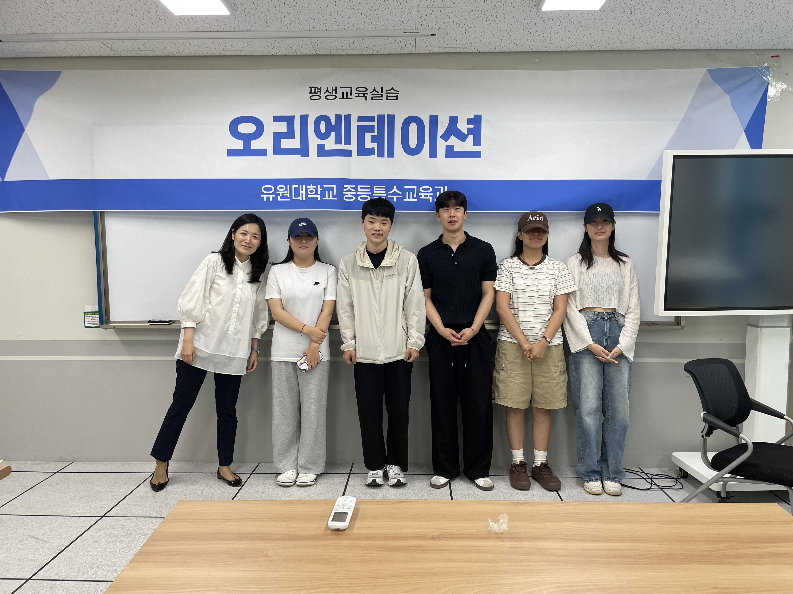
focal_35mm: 26
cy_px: 297
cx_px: 396
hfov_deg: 67.3
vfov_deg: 53.1
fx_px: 596
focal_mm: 4.2
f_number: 1.6
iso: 64
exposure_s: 1/120
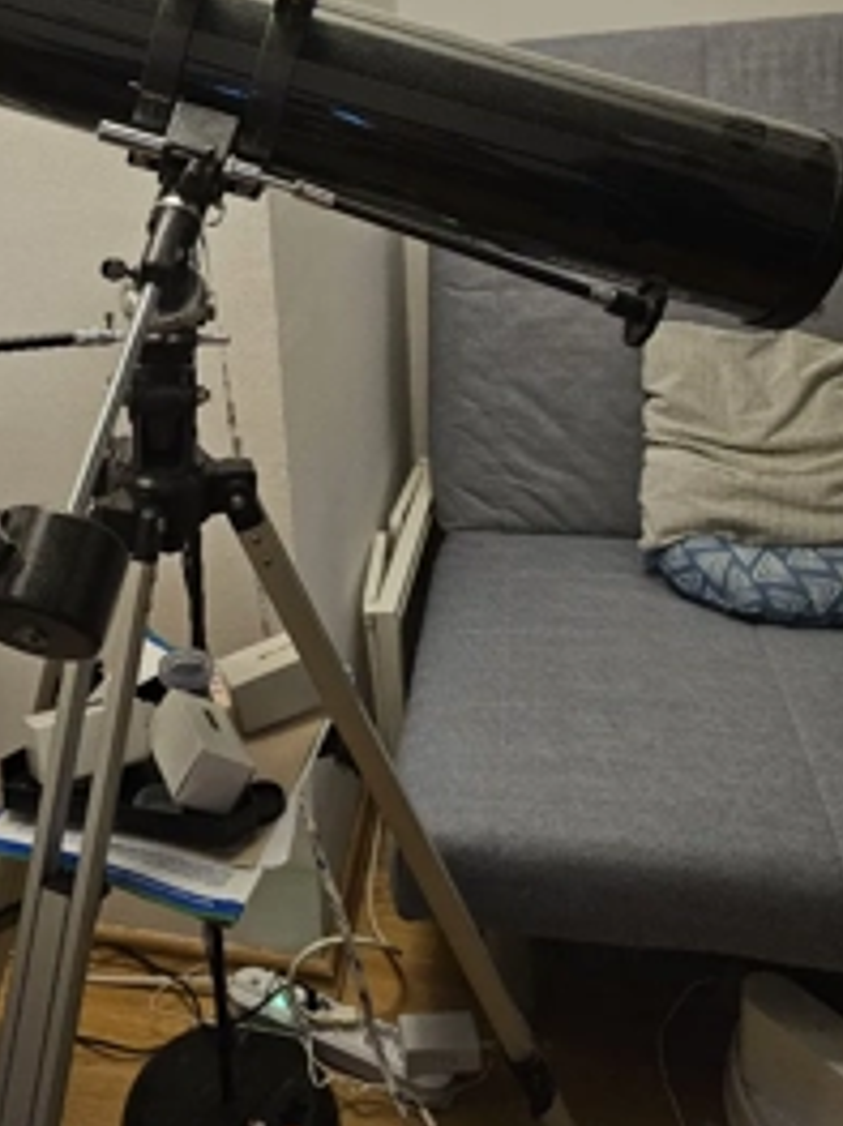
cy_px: 364
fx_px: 1137
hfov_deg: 39.6
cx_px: 218
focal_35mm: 35
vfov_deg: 51.5
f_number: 1.7
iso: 640
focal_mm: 6.3
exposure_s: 1/25.1
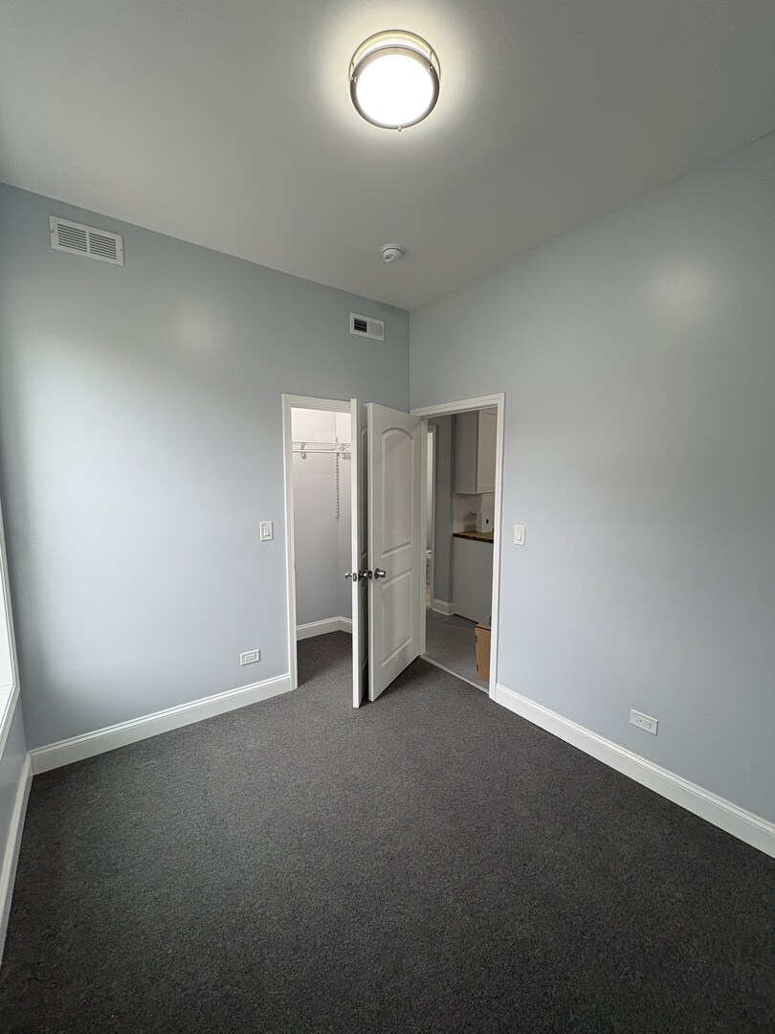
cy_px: 517
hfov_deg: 85.7
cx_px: 388
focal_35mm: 14
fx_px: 418
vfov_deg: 102.1
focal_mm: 2.22
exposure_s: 1/120
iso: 160
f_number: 2.2
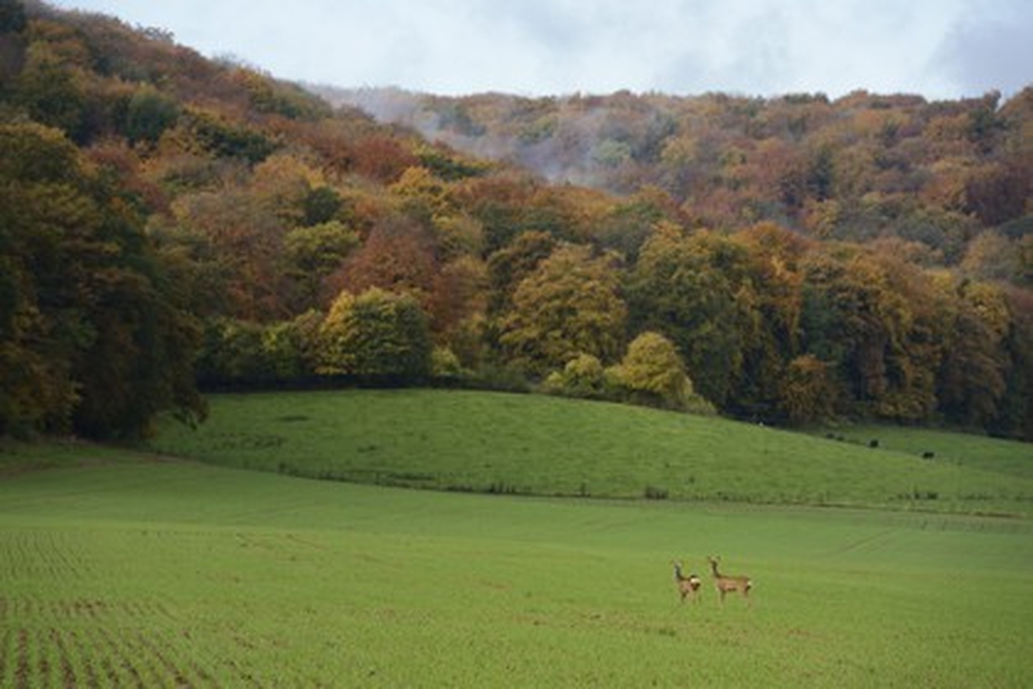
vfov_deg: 6.9
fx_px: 5738
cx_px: 516
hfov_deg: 10.3
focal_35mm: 200
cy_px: 344
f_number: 8
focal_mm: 200
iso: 400
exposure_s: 1/250
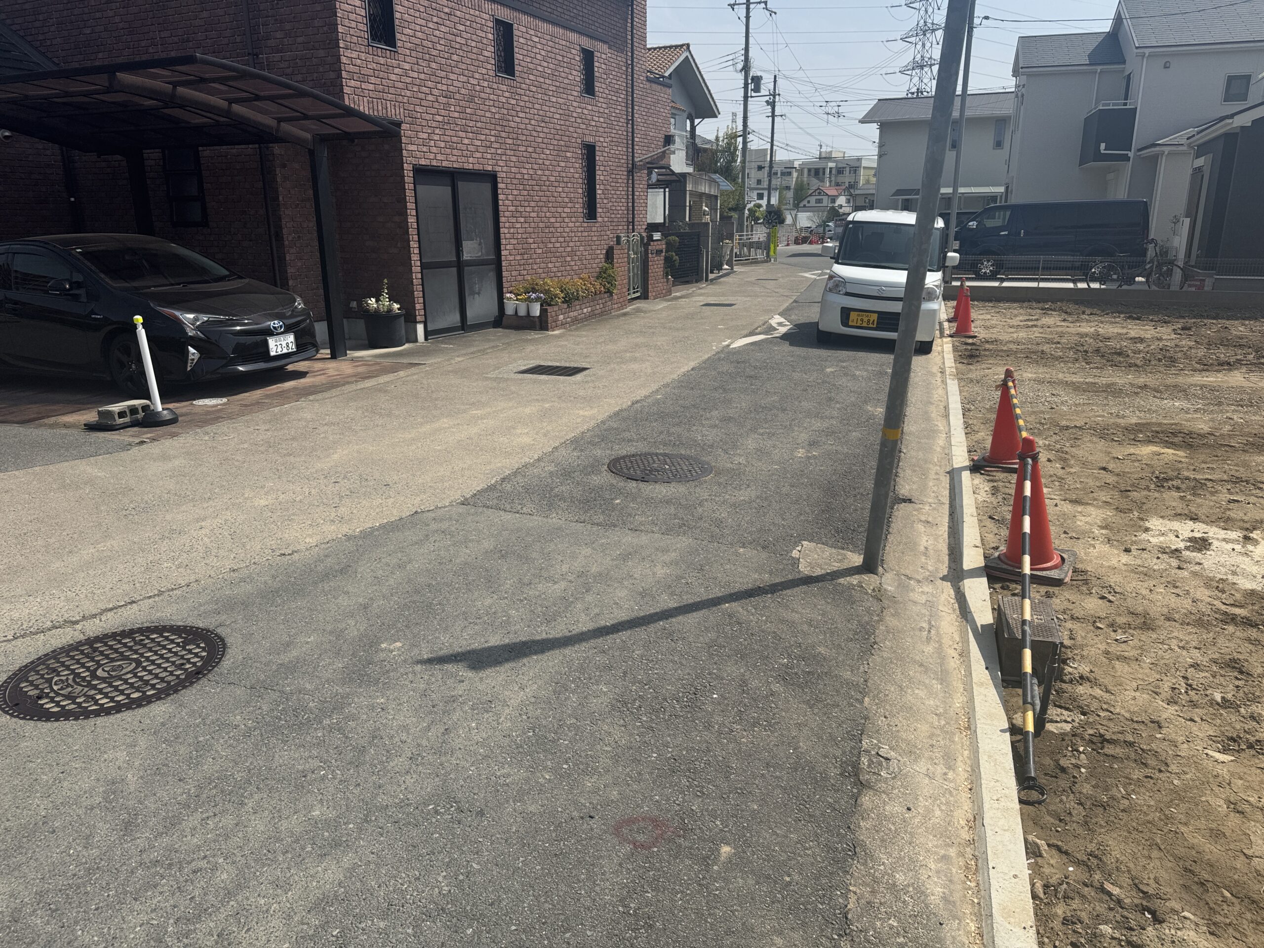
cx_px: 632
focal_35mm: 24
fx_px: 876
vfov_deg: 56.8
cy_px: 474
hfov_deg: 71.6
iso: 80
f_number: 1.78
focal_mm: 6.76
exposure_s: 1/7092
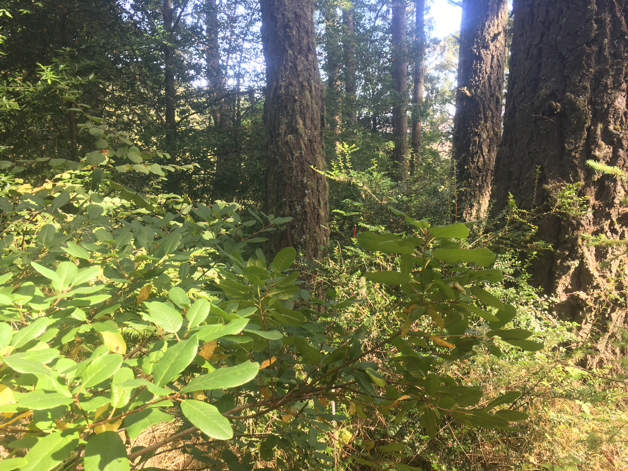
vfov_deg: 48.2
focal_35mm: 29
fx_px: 526
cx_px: 314
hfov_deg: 61.7
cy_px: 236
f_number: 2.2
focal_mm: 4.15
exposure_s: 1/40
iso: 25
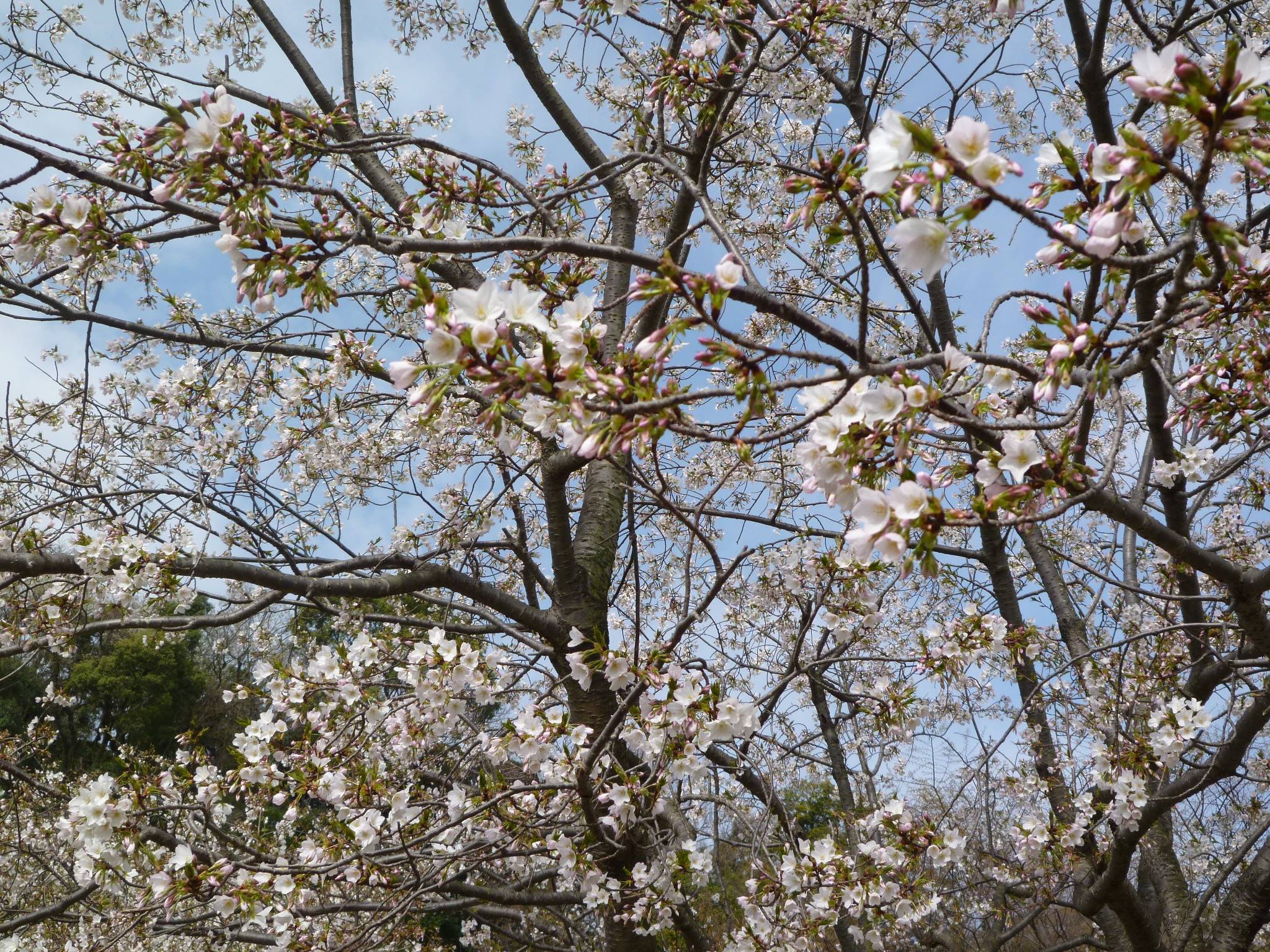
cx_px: 635
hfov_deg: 45.8
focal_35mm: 41
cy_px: 476
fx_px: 1504
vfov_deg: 35.1
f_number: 4
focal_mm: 7.2
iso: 80
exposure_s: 1/500
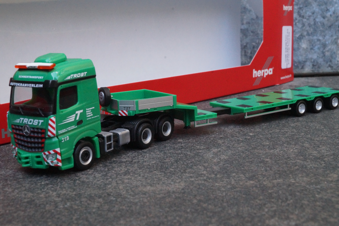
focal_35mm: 52
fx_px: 494
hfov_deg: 37.9
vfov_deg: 25.7
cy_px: 113
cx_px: 170
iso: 3200
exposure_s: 1/40
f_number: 22
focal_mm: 35
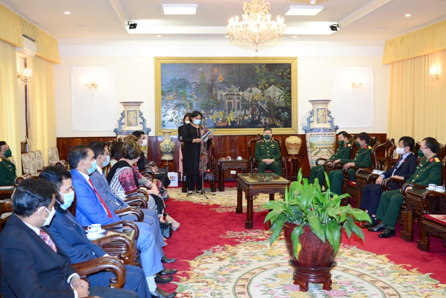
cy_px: 149
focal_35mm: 38
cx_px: 223
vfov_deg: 35.1
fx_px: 471
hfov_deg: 50.7
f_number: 6.3
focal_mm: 38
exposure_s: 1/80
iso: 2000
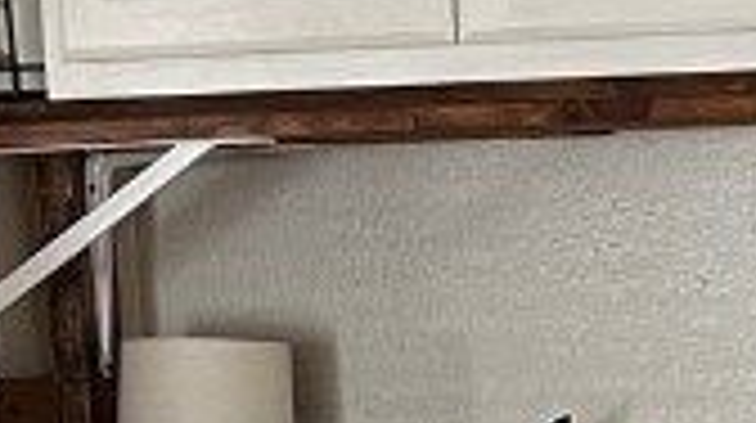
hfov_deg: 12.0
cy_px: 693
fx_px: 3464
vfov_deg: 6.9
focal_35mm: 173
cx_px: 1022
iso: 125
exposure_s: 1/79
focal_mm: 5.1
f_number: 1.6
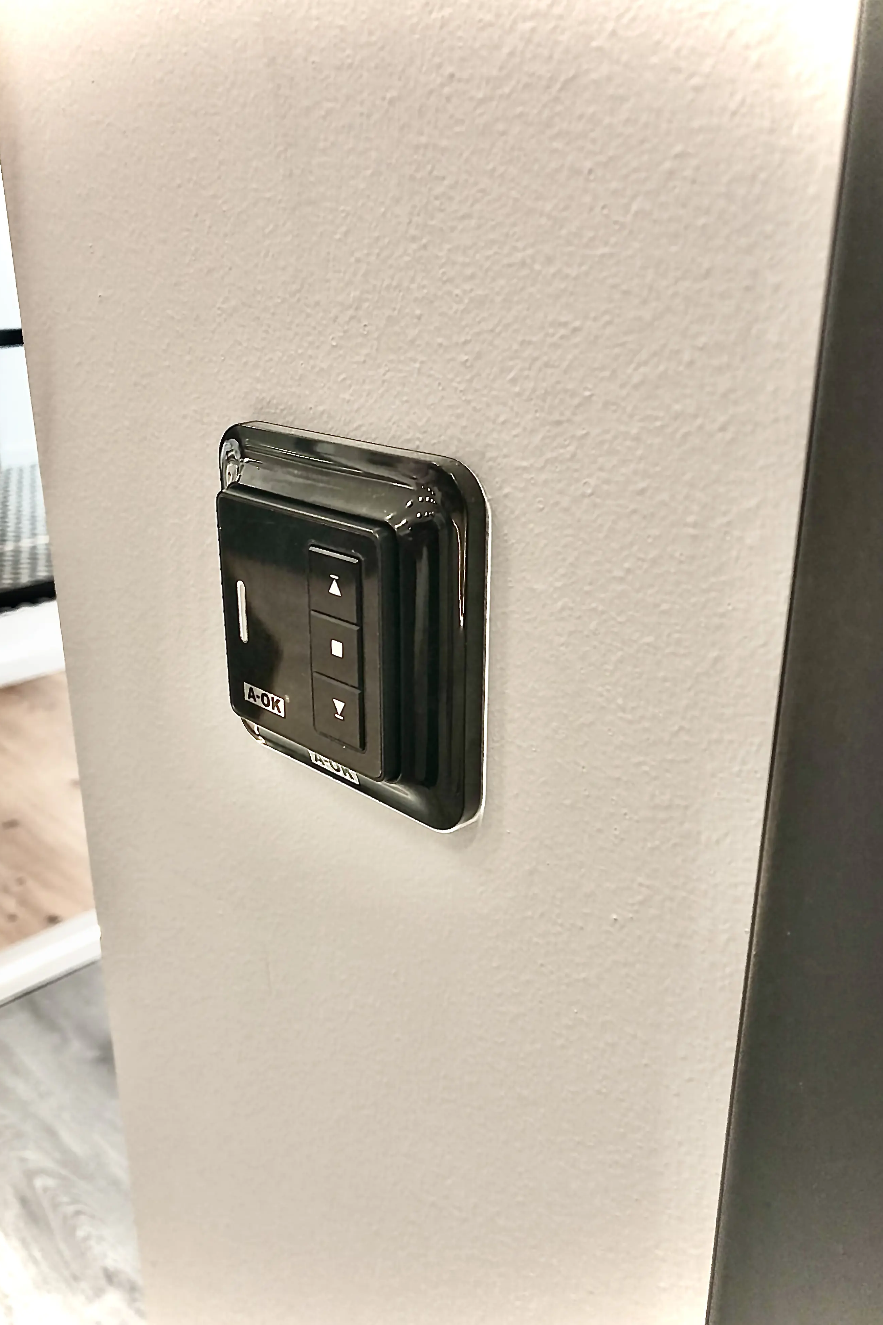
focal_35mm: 30
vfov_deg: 61.9
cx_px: 399
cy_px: 672
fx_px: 1104
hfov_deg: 43.6
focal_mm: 4
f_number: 1.8
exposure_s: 1/33
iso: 32
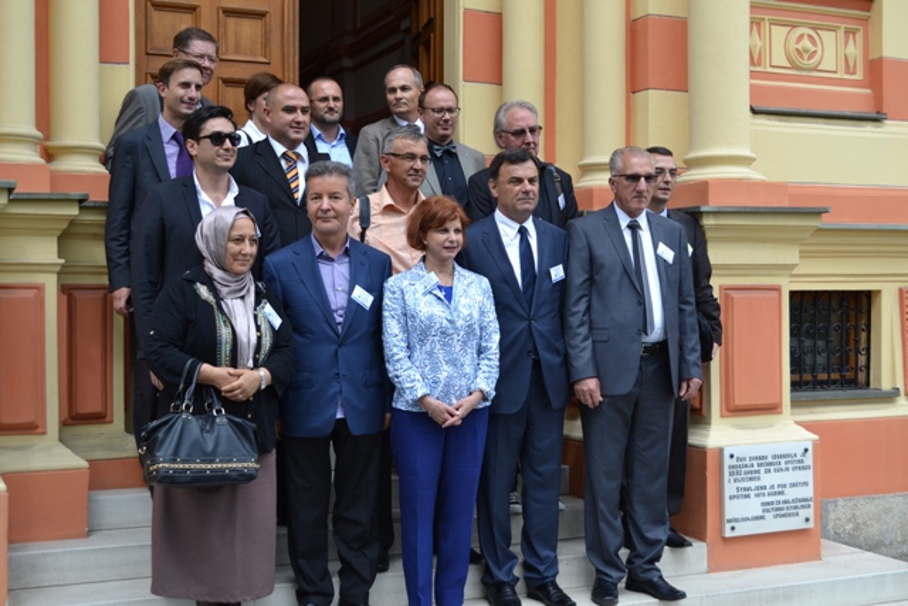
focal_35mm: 48
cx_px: 454
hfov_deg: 41.1
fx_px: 1211
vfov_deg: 28.1
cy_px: 303
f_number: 6.3
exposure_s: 1/160
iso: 100
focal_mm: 32
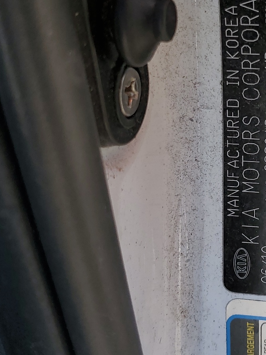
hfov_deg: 22.9
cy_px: 142
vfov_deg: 31.1
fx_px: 635
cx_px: 255
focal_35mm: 62
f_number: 1.5
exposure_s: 1/455
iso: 50
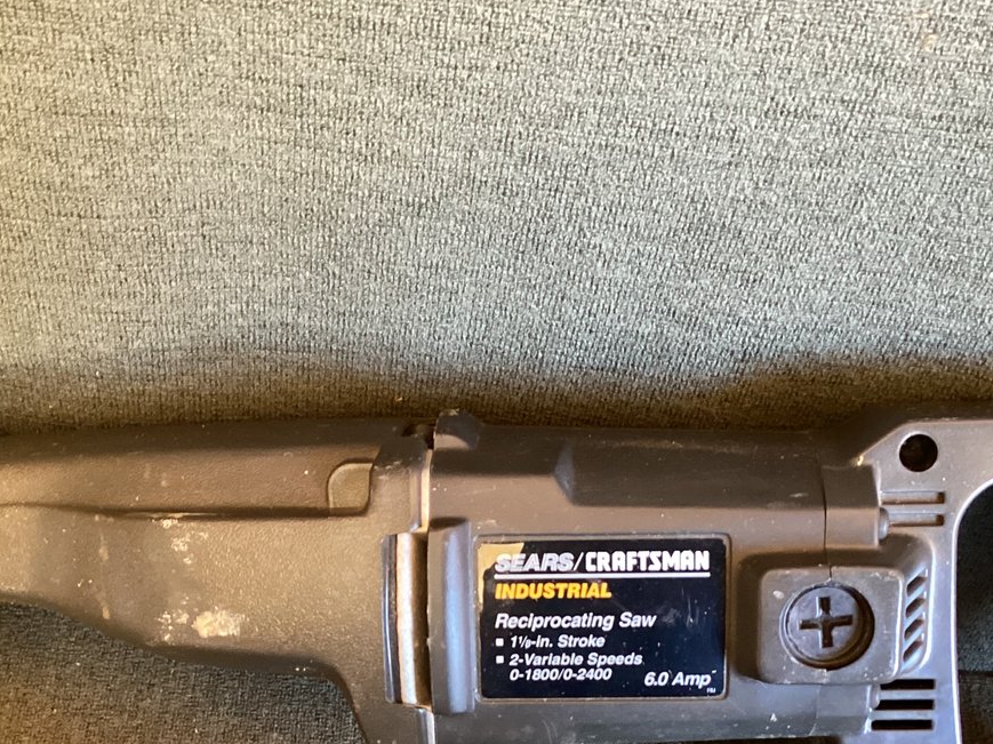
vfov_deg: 26.4
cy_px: 626
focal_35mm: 54
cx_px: 461
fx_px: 1548
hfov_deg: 35.5
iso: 400
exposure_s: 1/33
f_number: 2.4
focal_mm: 3.3
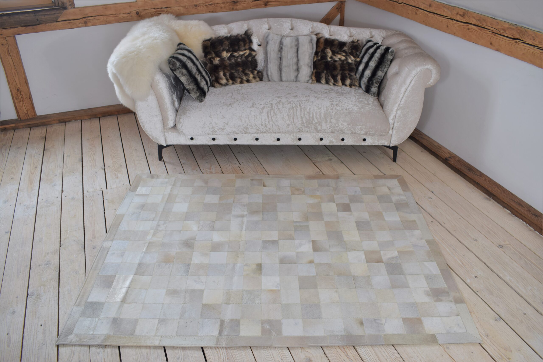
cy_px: 181
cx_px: 272
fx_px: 407
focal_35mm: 27
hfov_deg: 67.4
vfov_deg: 47.9
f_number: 5.6
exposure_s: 1/8
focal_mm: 18
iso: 100
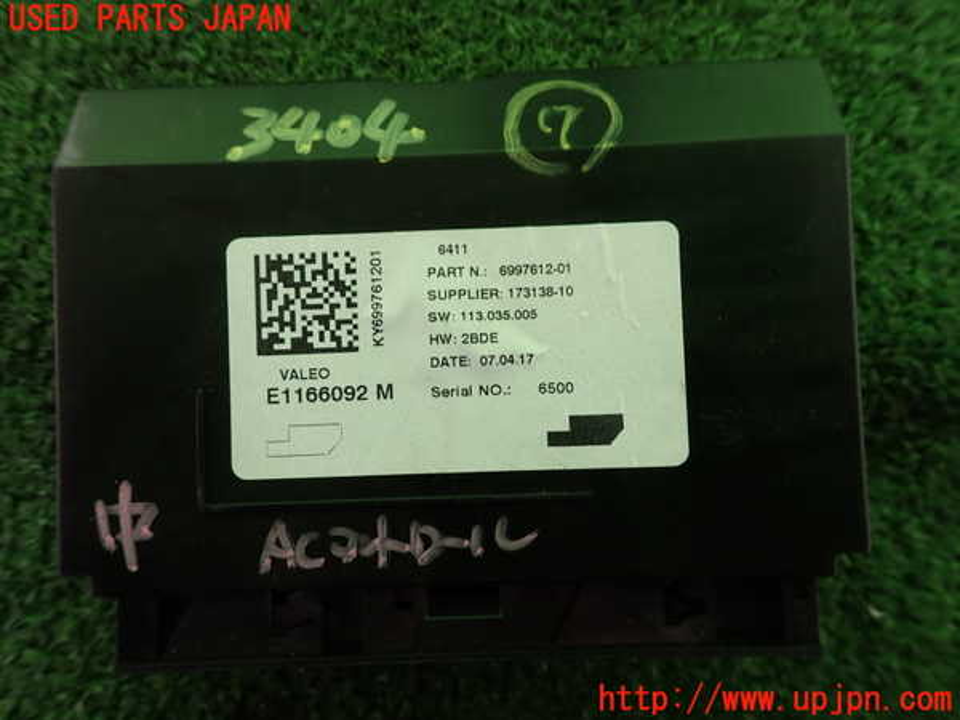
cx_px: 480
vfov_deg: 54.9
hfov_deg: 69.4
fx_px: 693
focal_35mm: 25
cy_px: 360
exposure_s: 1/100
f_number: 2.8
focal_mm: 4.5
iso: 100
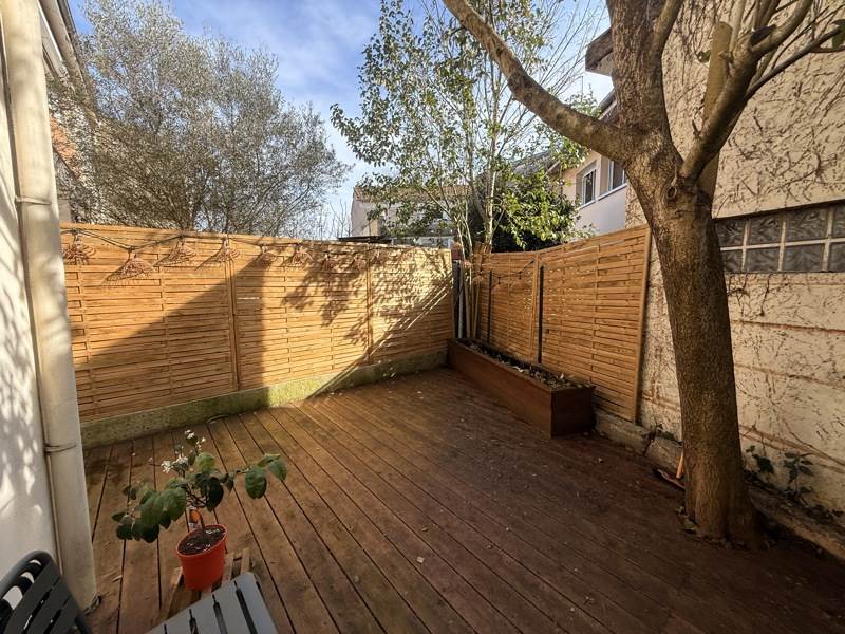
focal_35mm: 14
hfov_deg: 102.1
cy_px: 317
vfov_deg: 85.7
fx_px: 342
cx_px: 422
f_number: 2.2
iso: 64
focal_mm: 2.22
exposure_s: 1/631
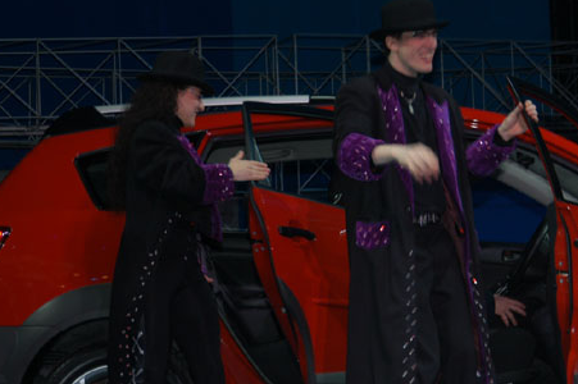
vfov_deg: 11.7
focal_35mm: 117
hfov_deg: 17.5
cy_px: 141
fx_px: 1877
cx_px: 334
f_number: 5
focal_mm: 52
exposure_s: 1/60
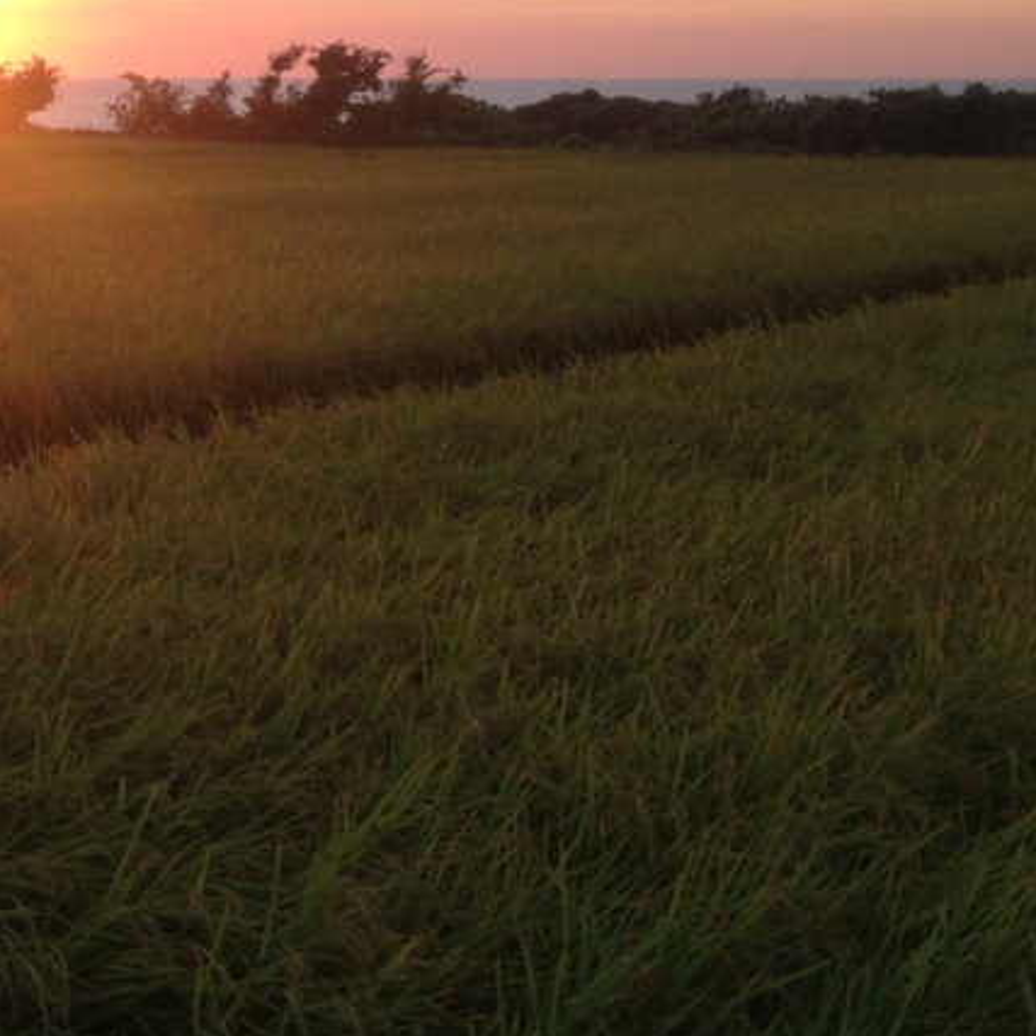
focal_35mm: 70
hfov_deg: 23.4
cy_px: 328
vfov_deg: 24.5
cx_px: -46
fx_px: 2370
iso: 50
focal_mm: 4.12
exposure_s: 1/196
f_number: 2.4
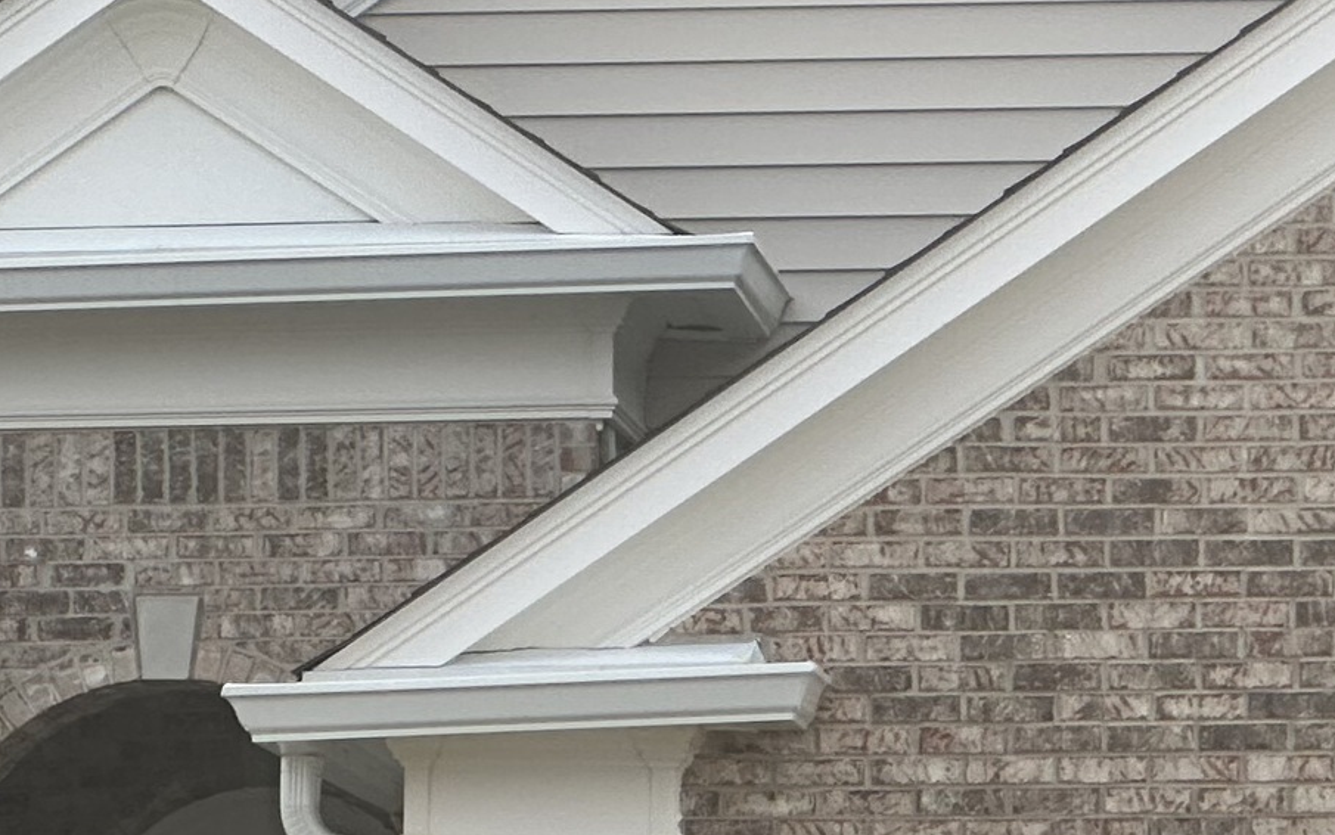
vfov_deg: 4.7
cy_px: 1368
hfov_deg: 7.6
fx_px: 10080
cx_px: 530
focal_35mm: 277
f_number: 2.8
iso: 32
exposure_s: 1/373
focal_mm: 9
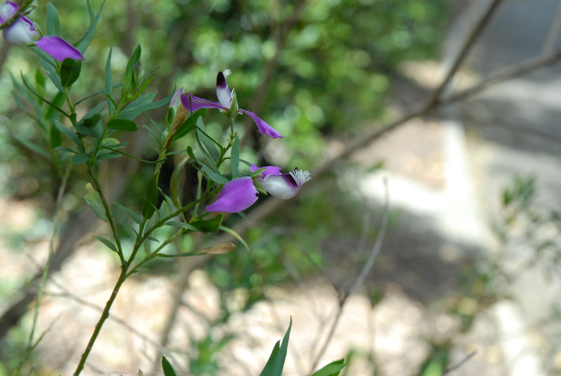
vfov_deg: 16.3
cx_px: 280
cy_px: 188
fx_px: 1311
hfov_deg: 24.2
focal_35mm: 84
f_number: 8
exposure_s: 1/100
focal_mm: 56
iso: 500
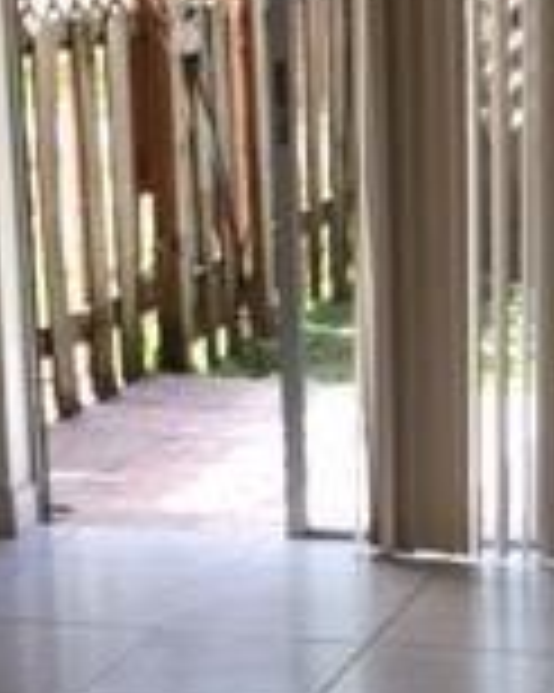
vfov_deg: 16.2
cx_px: 775
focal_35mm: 118
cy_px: 504
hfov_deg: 12.5
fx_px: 2421
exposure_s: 1/120
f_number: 2.2
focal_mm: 4.15
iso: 32
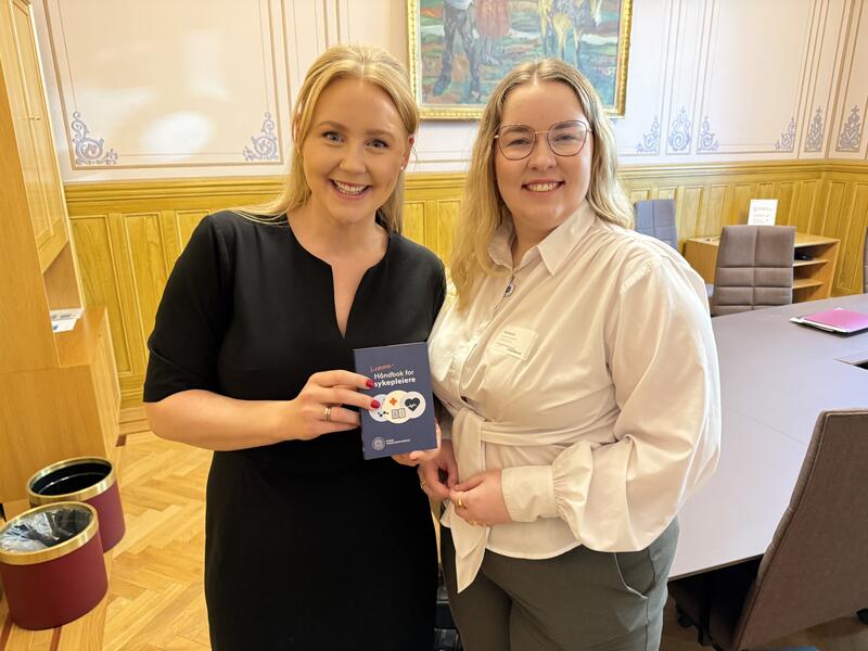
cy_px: 326
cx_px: 434
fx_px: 602
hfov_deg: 71.6
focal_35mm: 24
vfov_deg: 56.8
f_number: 1.78
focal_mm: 6.76
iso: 500
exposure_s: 1/50
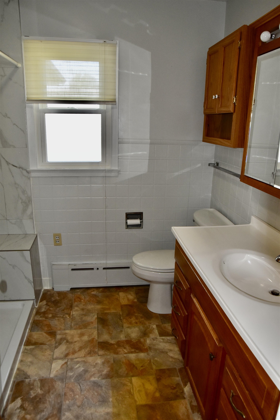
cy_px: 210
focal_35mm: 24
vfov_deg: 73.8
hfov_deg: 53.1
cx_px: 140
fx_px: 280
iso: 800
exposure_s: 1/125
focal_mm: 16
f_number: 5.6
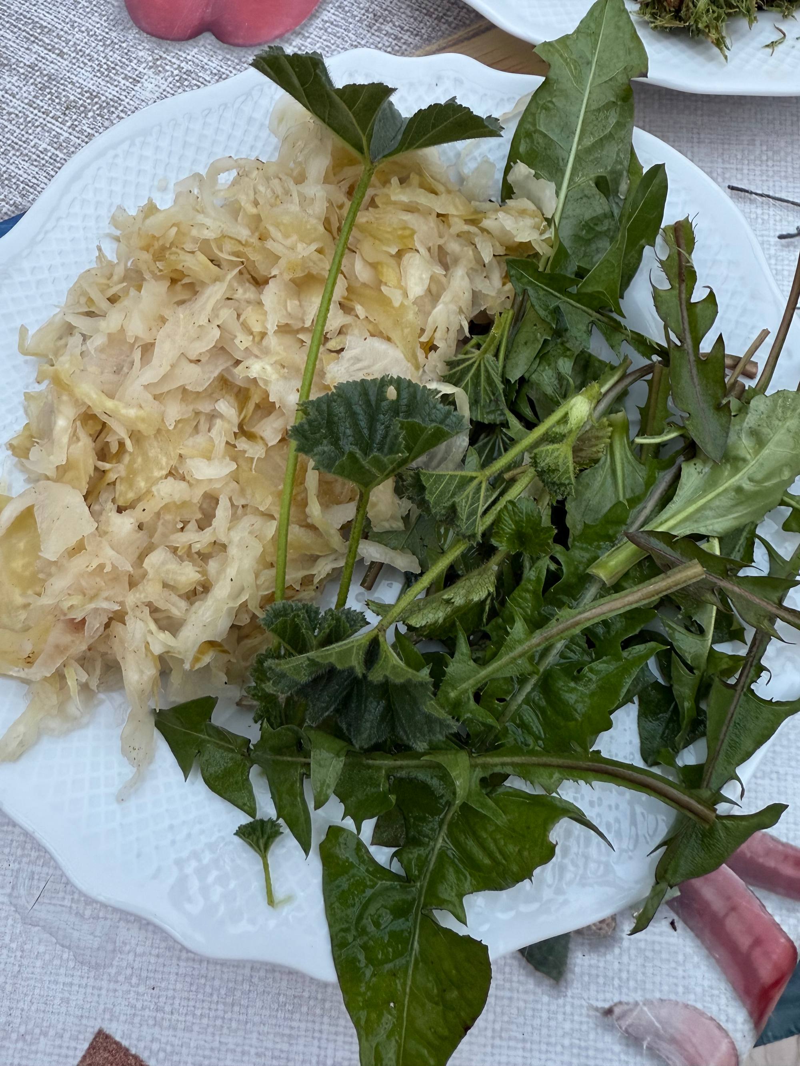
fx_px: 740
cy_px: 533
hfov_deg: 56.8
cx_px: 400
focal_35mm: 24
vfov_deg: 71.6
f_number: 2.2
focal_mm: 2.22
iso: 160
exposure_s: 1/99
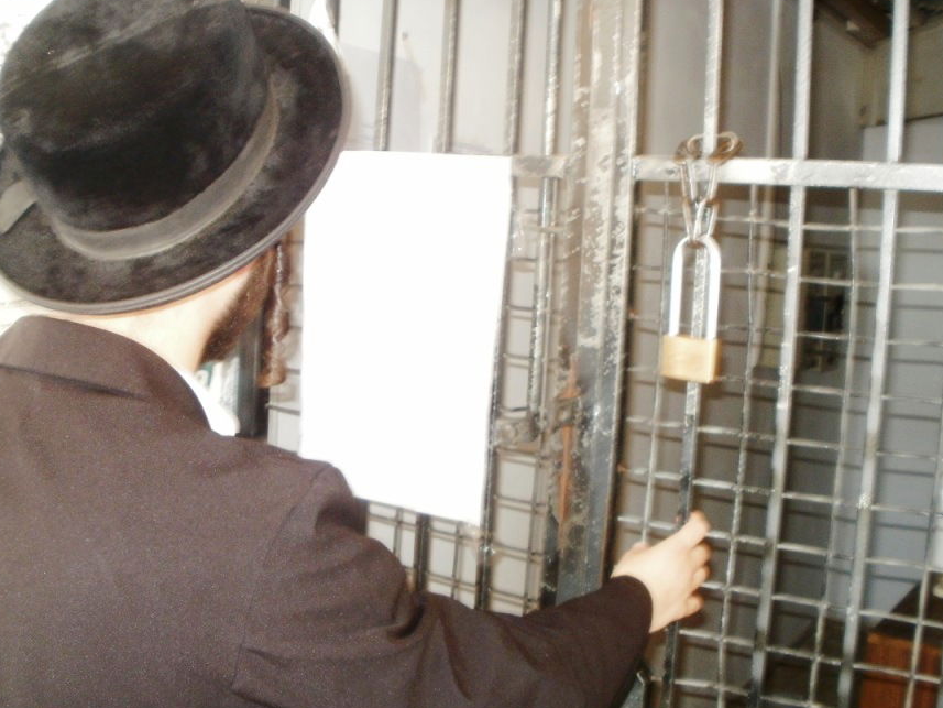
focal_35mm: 43
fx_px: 1172
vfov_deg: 33.6
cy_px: 345
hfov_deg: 43.8
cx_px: 458
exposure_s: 1/30
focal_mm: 6.3
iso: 200
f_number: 3.5
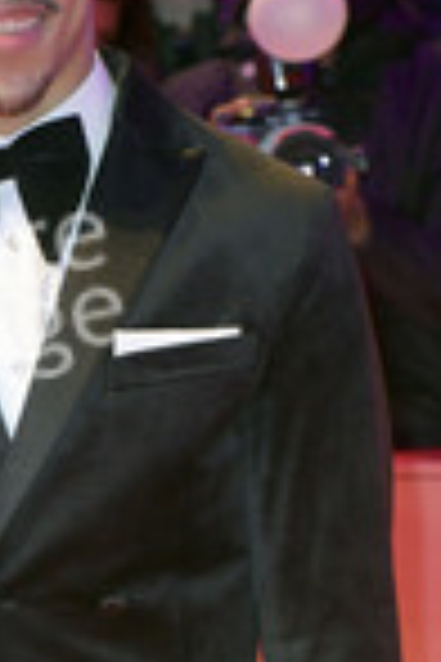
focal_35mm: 180
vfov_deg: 11.4
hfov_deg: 7.6
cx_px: 22
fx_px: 3307
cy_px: 545
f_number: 5.6
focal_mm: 66
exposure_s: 1/250
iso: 1600
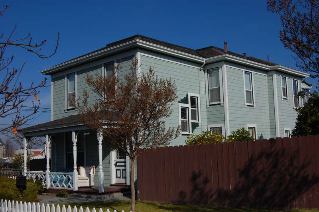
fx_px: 372
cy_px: 106
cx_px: 160
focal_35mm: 42
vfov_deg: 31.8
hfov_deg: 46.4
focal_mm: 28
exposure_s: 1/320
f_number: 16
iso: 200
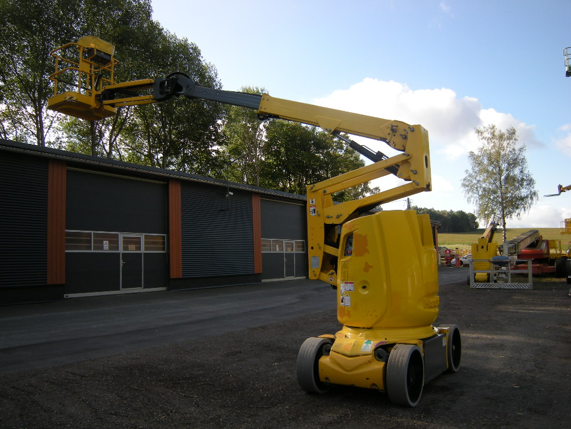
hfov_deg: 61.6
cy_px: 218
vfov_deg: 48.2
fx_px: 478
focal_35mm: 29
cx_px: 278
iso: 64
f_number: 2.8
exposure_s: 1/506
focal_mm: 4.7
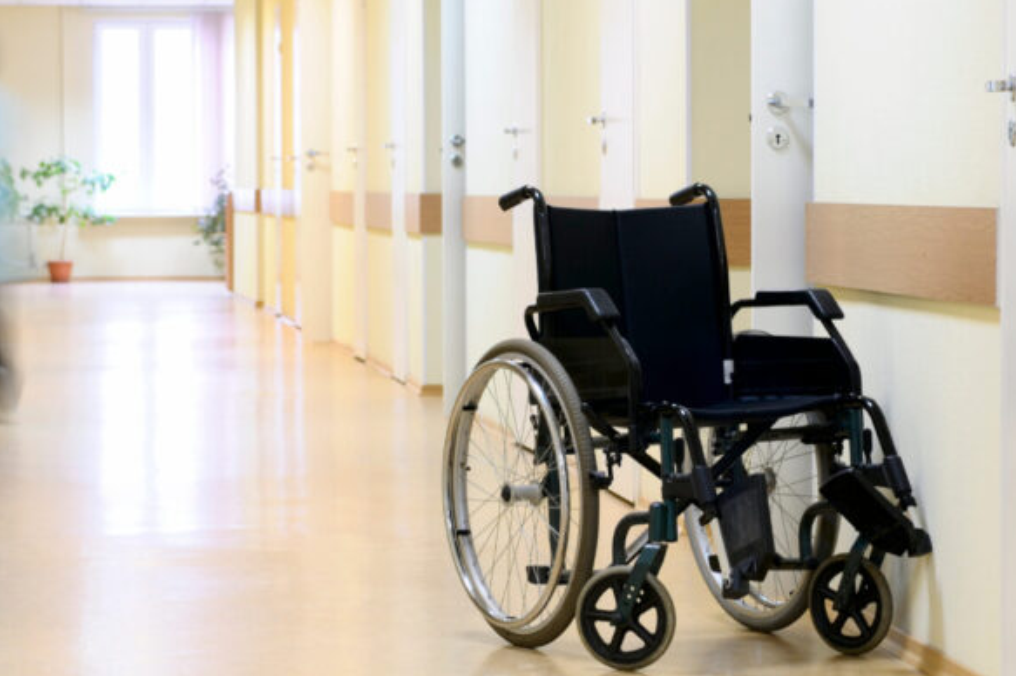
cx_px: 441
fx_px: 4086
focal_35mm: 145
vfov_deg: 9.5
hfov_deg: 14.2
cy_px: 254
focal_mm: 55
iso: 200
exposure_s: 1/2
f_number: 5.6
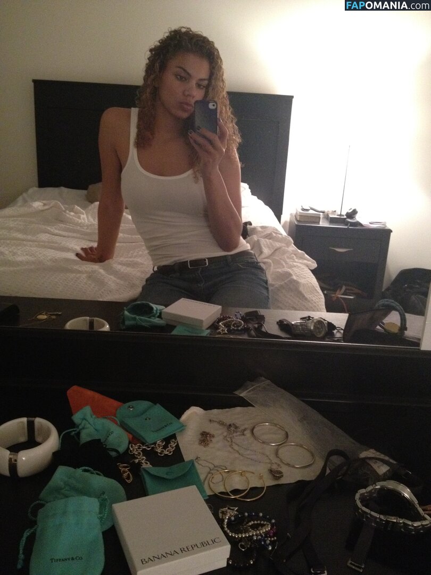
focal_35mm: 35
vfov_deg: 52.6
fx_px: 581
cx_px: 216
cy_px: 288
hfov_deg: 40.7
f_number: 2.4
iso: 500
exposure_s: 1/15
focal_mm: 4.28
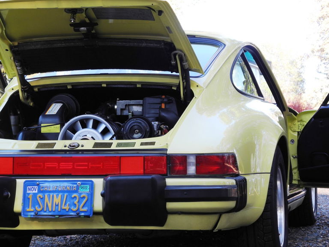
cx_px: 164
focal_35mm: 105
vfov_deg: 14.1
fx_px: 998
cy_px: 124
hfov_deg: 18.7
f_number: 4.5
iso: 100
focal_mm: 22.5
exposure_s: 1/56
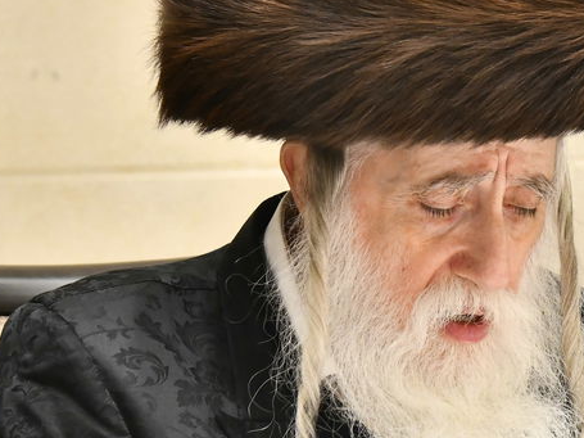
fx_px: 3593
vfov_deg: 7.0
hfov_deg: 9.3
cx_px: 510
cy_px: 267
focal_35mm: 213
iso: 2000
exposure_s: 1/250
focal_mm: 72
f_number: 5.6
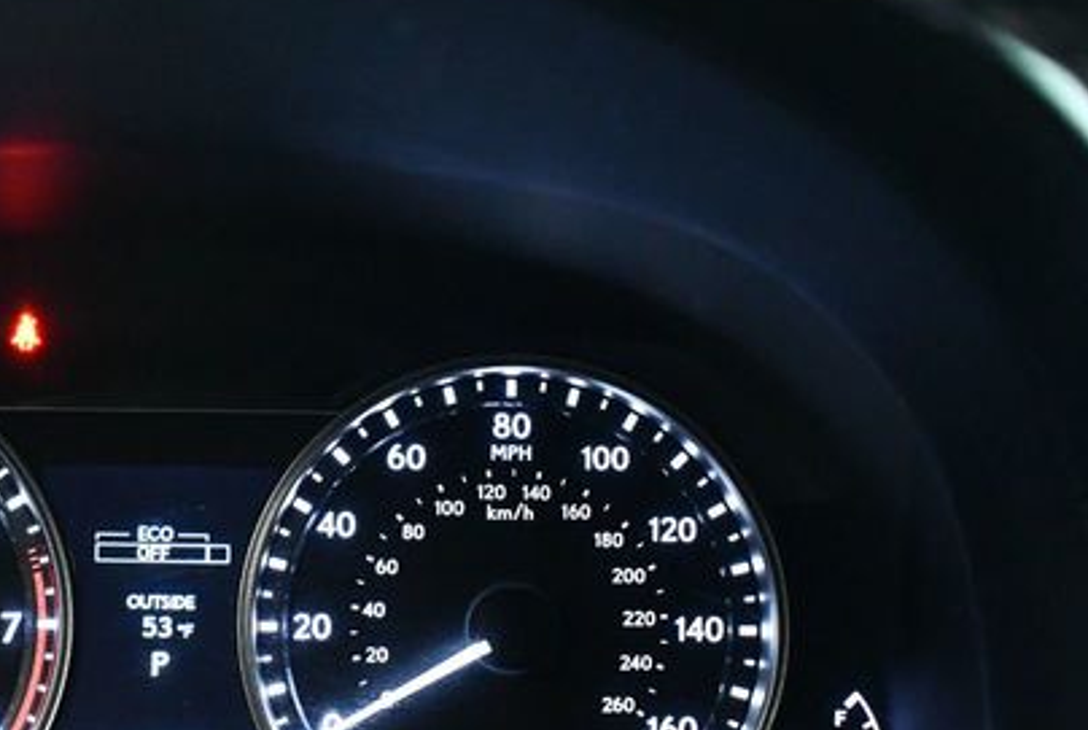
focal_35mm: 57
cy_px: 537
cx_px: 248
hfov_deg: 34.1
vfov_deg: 23.7
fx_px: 1726
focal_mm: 18
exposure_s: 1/60
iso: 6400
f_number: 3.5
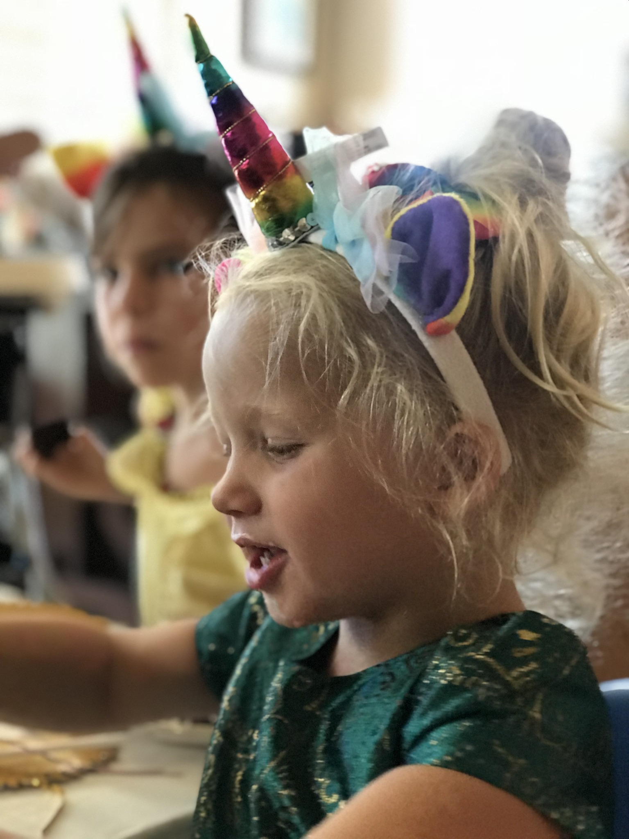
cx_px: 314
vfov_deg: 33.8
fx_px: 1381
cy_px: 420
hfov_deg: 25.7
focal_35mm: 57
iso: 500
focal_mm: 6.6
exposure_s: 1/60
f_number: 2.8
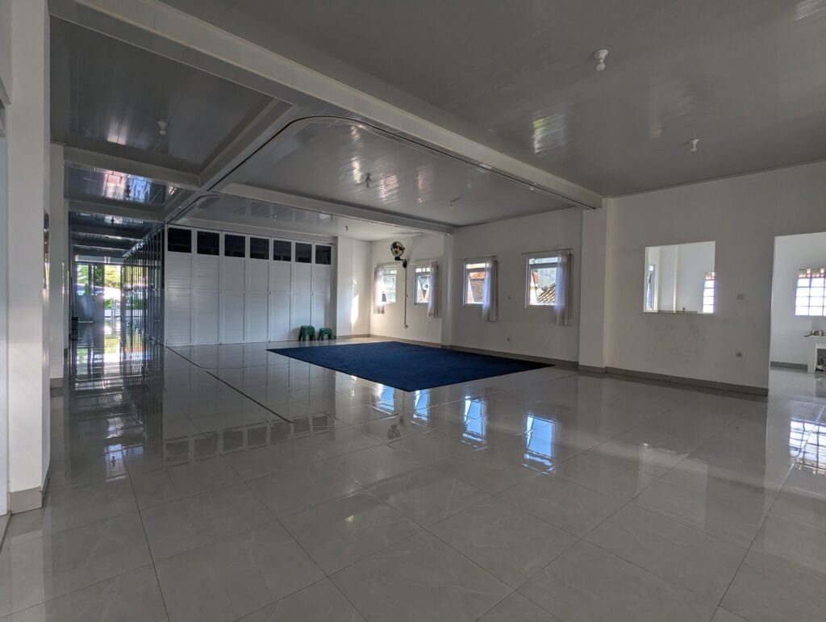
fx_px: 382
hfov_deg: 94.4
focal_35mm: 16
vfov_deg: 78.2
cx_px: 413
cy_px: 311
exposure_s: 1/61.4
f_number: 2.2
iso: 60
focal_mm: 2.35
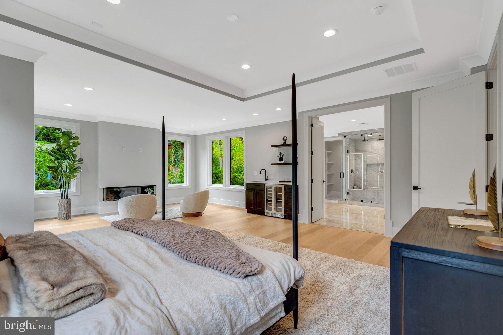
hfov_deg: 96.8
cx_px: 252
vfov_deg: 73.7
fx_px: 223
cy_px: 168
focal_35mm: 16
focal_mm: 16
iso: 1250
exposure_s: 1/125
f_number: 8
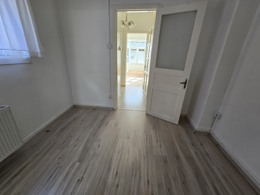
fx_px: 98
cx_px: 130
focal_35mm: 13
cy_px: 98
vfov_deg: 89.9
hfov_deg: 106.2
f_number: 2.2
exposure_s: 1/50
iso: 64
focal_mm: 2.2
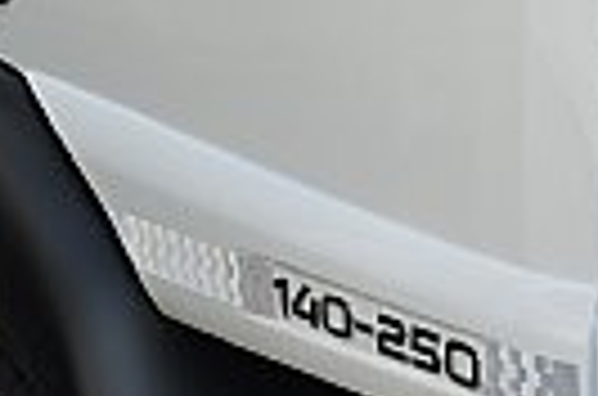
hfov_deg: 15.4
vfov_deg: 10.1
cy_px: -65
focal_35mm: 133
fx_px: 2204
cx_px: 166
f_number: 5.6
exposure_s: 1/125
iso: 110
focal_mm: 28
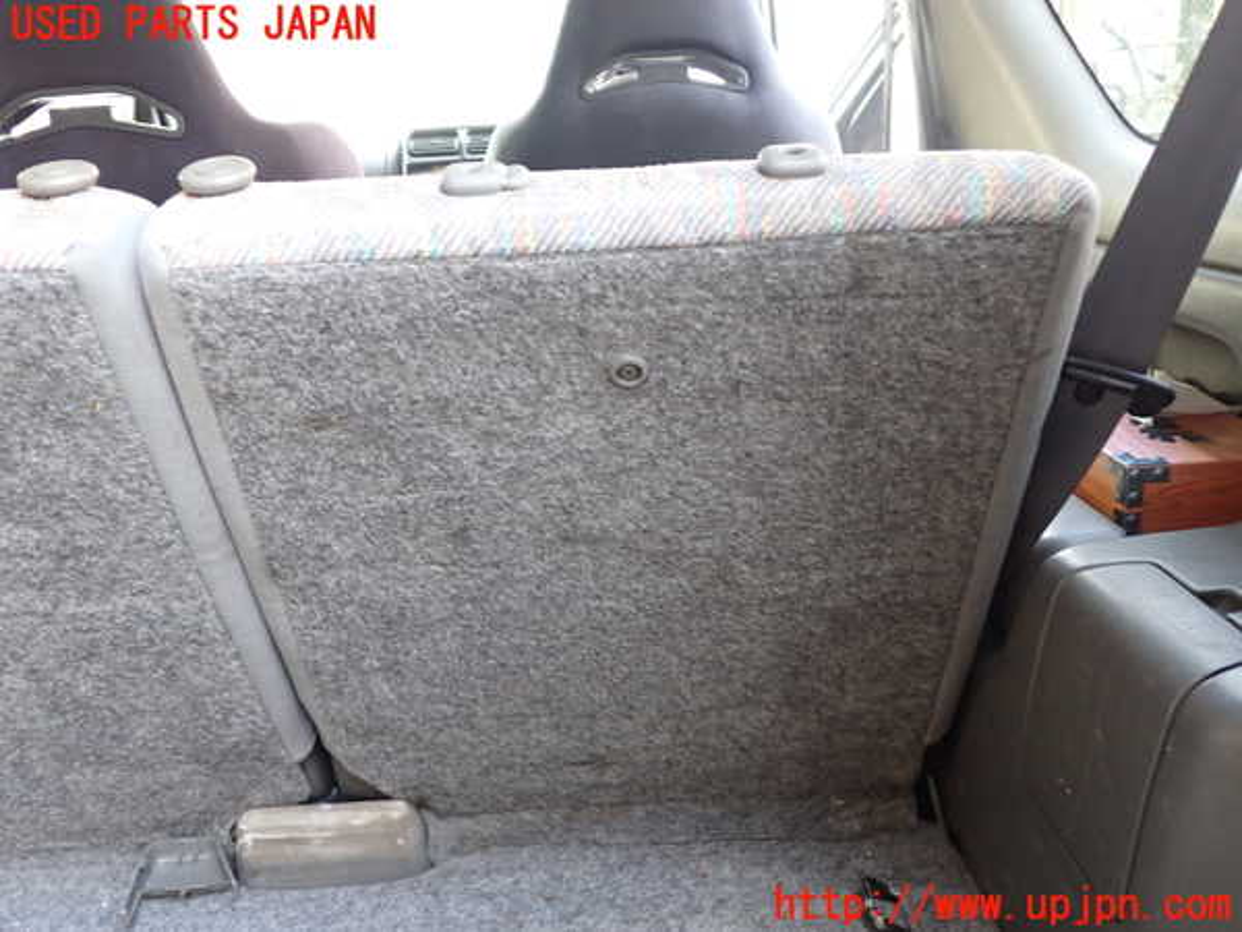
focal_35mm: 30
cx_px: 621
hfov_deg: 60.0
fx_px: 1076
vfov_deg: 46.8
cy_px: 466
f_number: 2.3
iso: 320
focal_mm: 5.4
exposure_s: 1/30
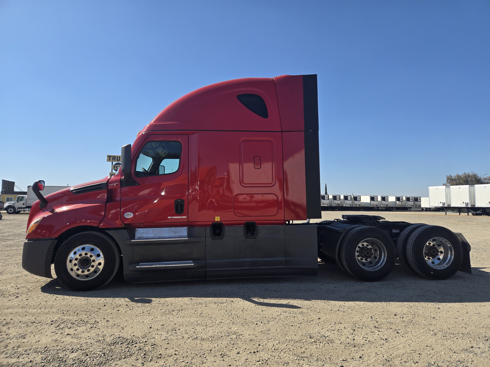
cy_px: 184
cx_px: 245
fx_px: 326
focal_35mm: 23
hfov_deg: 73.9
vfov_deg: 58.9
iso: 25
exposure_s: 1/1770
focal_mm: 5.4
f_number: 1.8
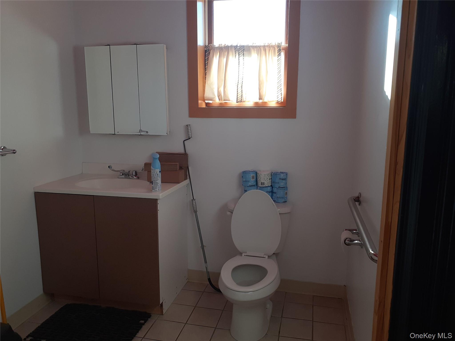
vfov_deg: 51.4
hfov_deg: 65.3
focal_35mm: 27
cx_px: 228
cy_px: 170
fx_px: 355
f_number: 1.9
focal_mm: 3.6
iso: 57
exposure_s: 1/120
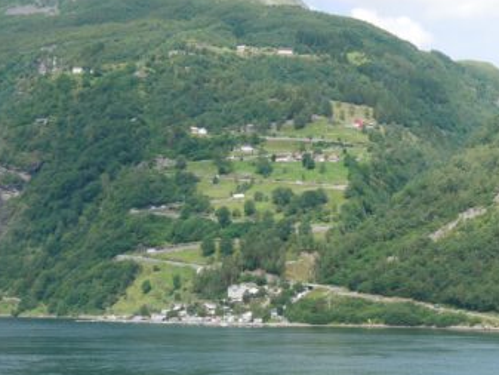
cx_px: 481
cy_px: 257
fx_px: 1182
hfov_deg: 23.0
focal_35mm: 82
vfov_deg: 17.9
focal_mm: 18
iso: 200
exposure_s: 1/200
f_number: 8
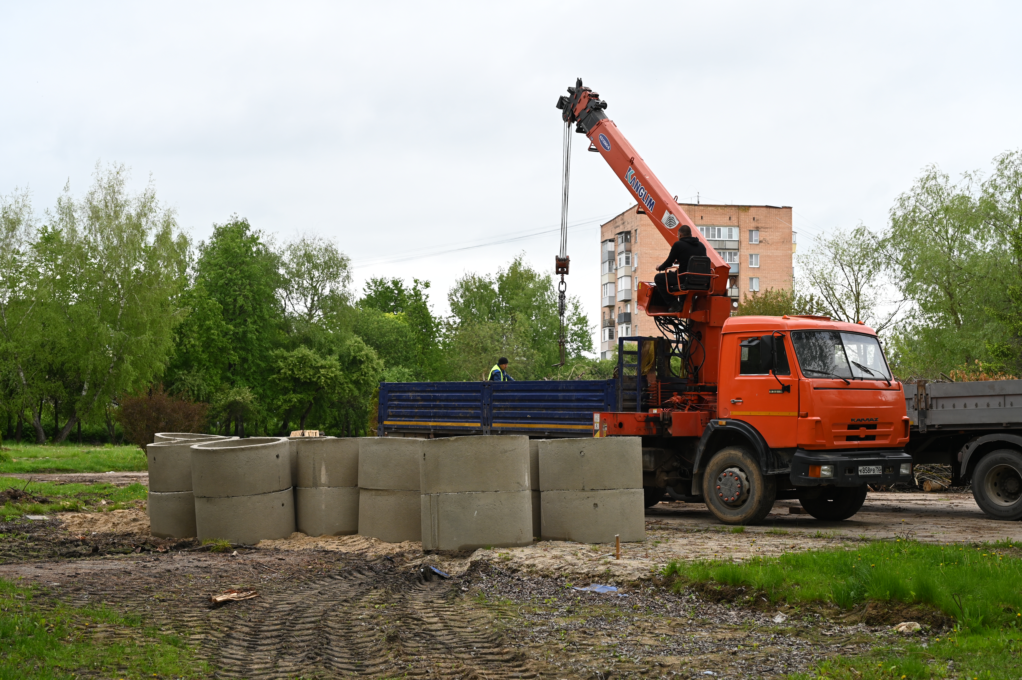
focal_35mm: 48
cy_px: 340
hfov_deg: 41.1
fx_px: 1362
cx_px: 511
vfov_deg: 28.0
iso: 200
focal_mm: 48
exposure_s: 1/250
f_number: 4
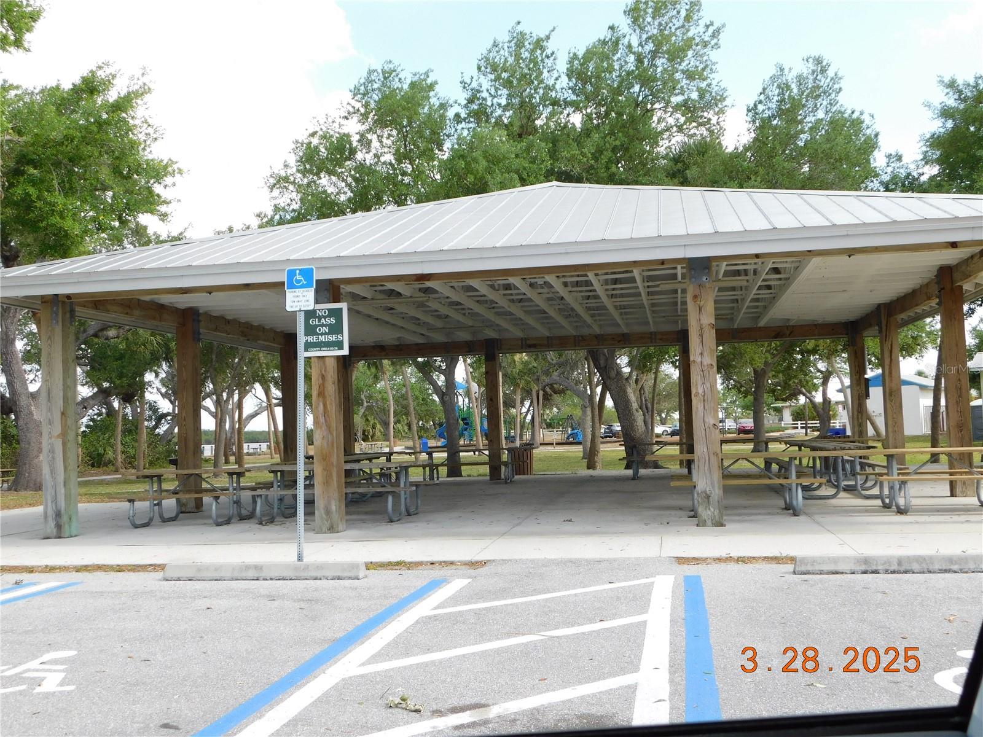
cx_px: 492
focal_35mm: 36
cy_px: 368
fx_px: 1022
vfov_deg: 39.7
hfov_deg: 51.4
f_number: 3.5
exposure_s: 1/500
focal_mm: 6.3
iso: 125
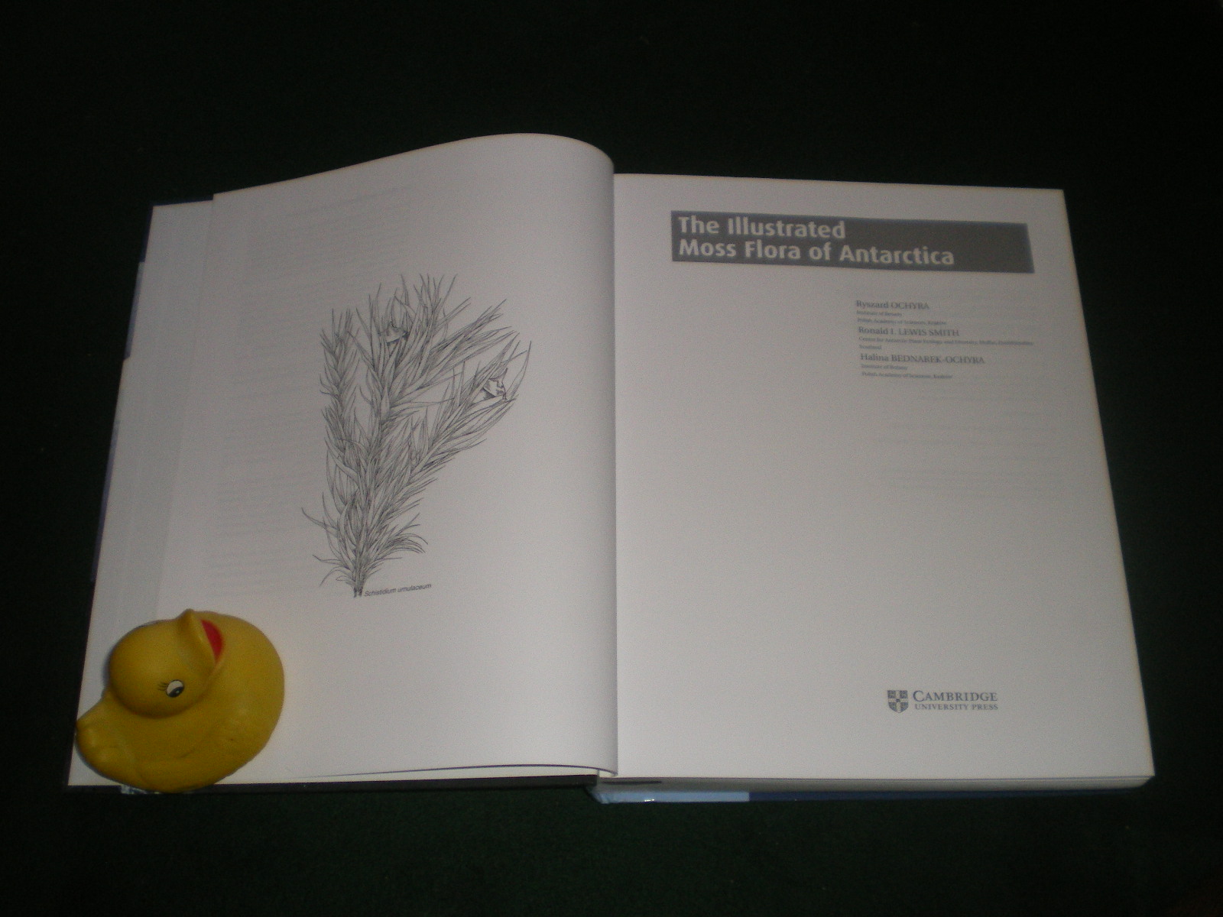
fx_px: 1343
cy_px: 458
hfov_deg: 49.0
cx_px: 612
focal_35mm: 38
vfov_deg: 37.7
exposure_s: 1/50
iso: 200
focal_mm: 6.3
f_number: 3.1
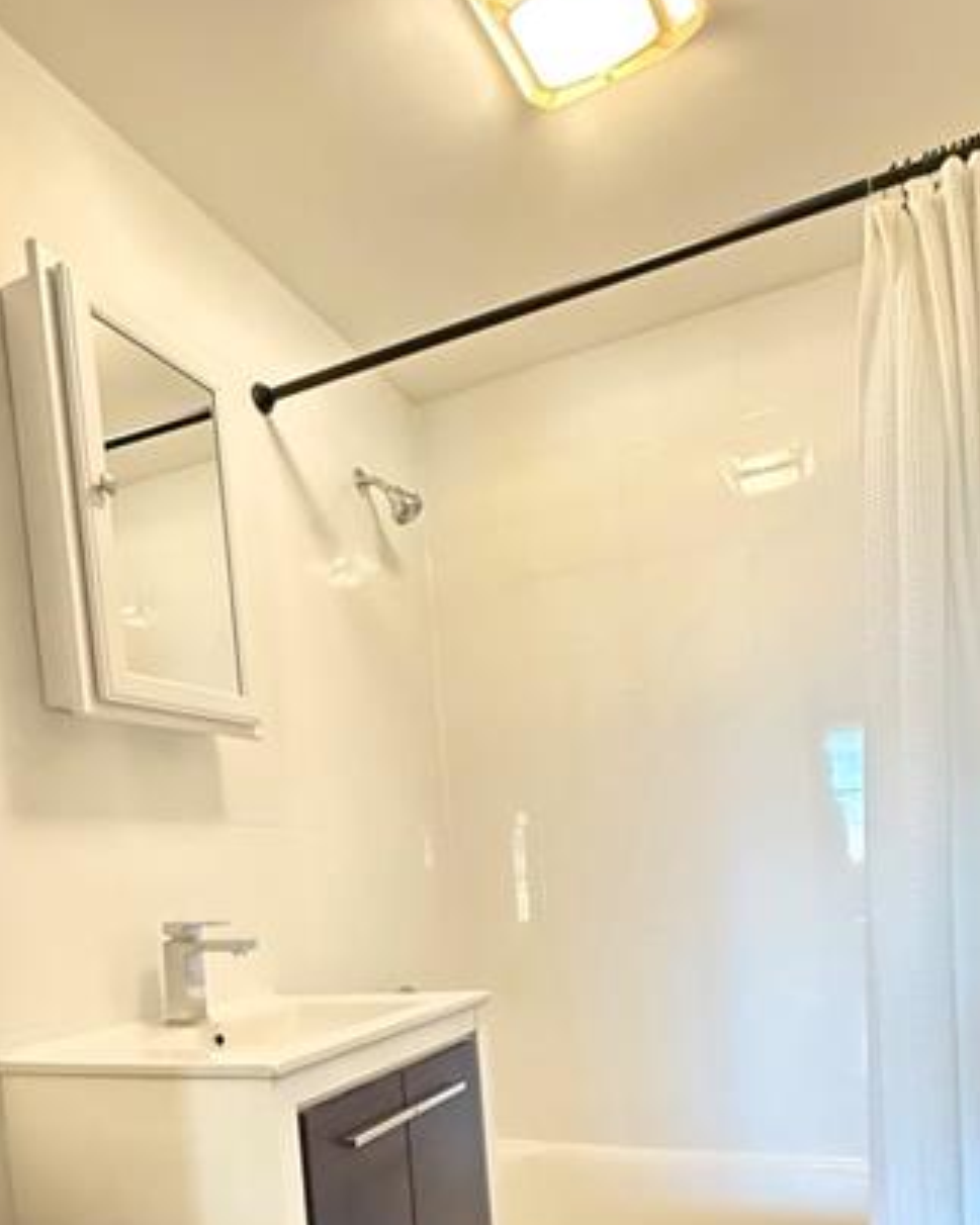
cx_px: 522
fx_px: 943
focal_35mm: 26
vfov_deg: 62.2
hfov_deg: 54.9
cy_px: 922
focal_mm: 2.22
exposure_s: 1/40
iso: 1250
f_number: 2.2
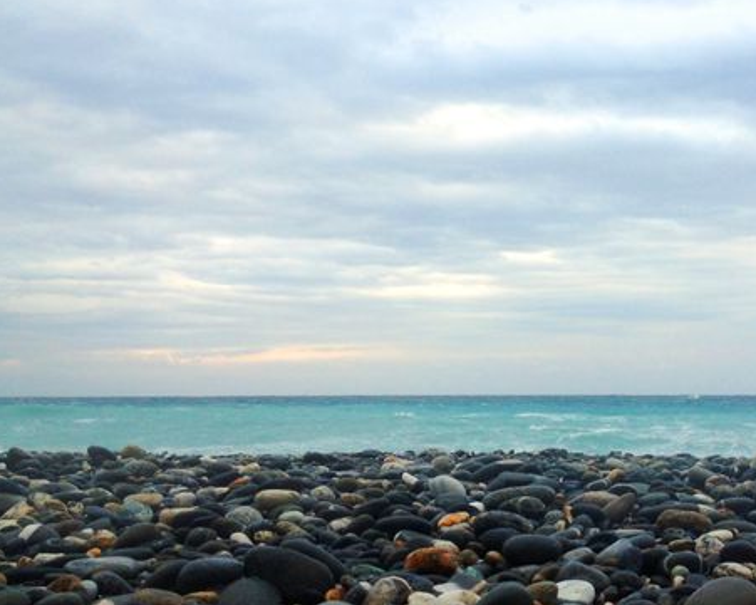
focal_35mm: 53
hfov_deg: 34.7
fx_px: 1186
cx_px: 553
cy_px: 296
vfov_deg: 28.6
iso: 50
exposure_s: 1/493
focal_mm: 4.28
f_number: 2.4
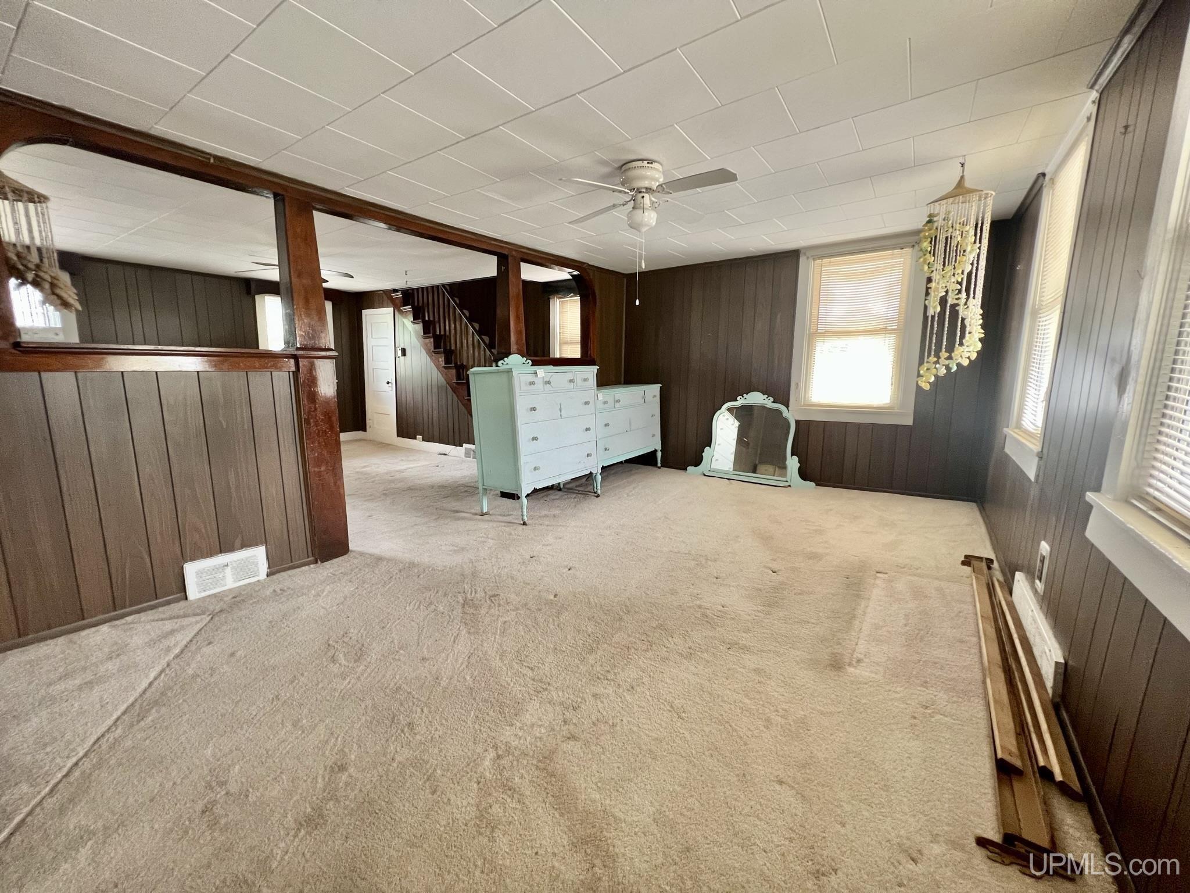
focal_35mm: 13
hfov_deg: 106.2
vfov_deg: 89.9
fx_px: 447
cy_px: 446
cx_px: 595
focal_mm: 1.57
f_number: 1.8
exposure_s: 1/60
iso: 250
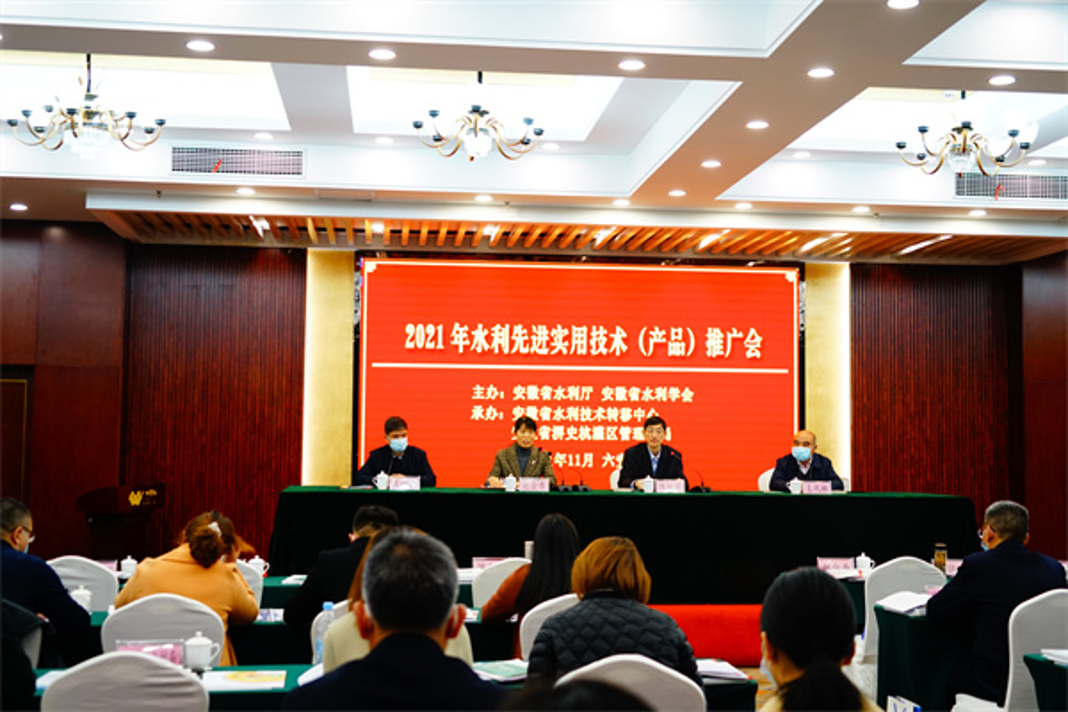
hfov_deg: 47.4
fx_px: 1216
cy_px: 356
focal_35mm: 41
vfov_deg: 32.6
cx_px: 534
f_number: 4.5
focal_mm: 41
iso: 1250
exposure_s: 1/125
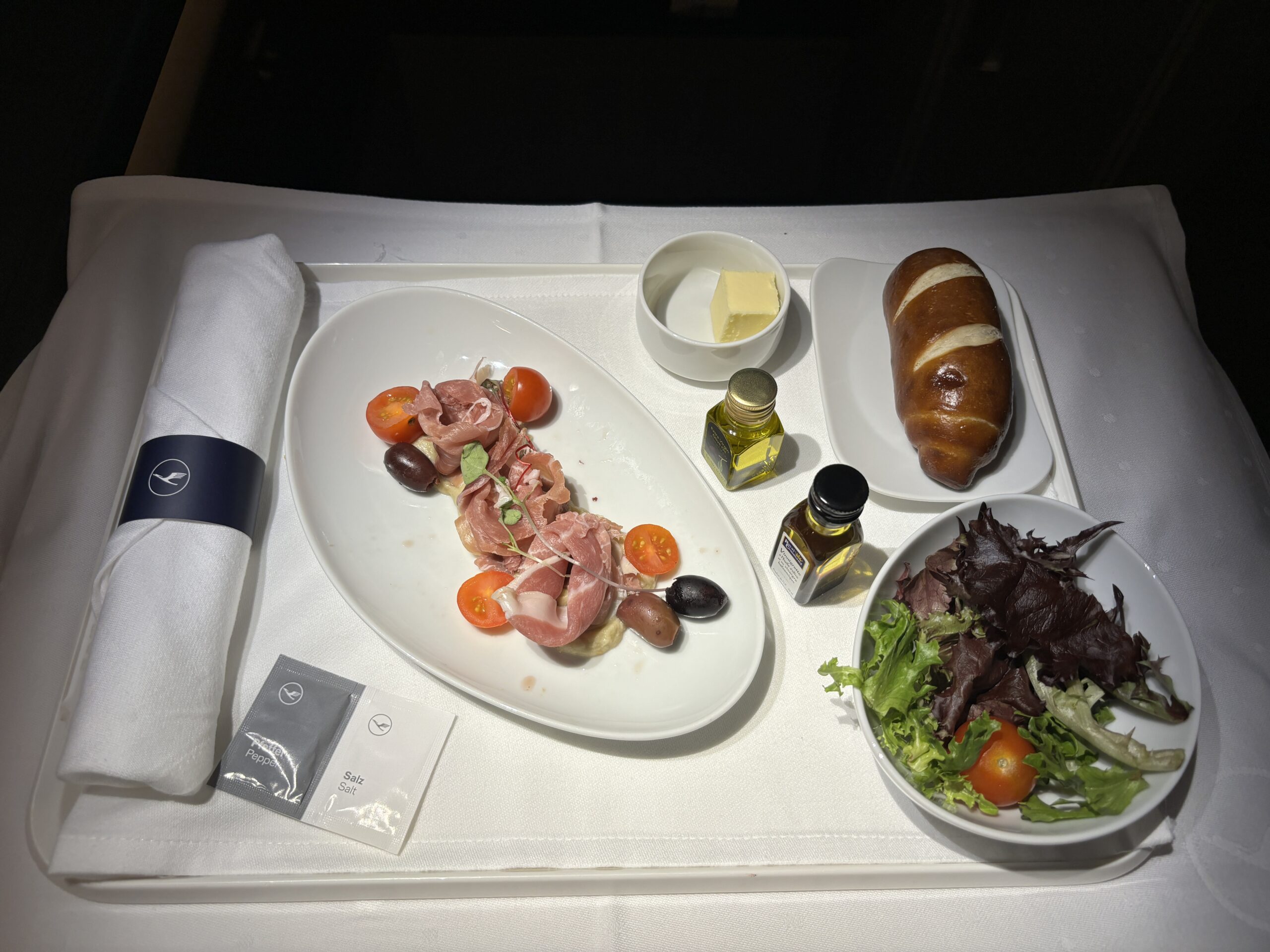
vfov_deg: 53.1
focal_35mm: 26
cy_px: 476
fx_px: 954
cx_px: 635
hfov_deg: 67.3
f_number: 1.6
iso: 100
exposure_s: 1/91
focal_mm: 5.96
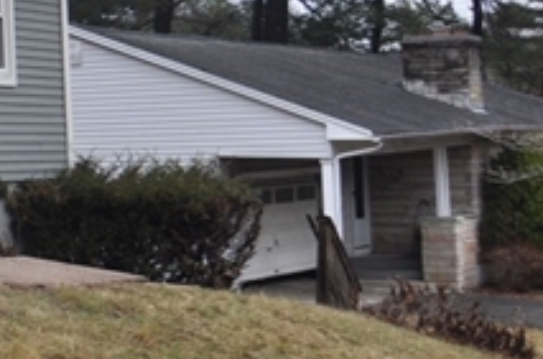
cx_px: -734
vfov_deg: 13.4
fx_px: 1520
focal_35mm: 101
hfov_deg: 14.3
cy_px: 61
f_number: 7.1
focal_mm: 14
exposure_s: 1/200
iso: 200
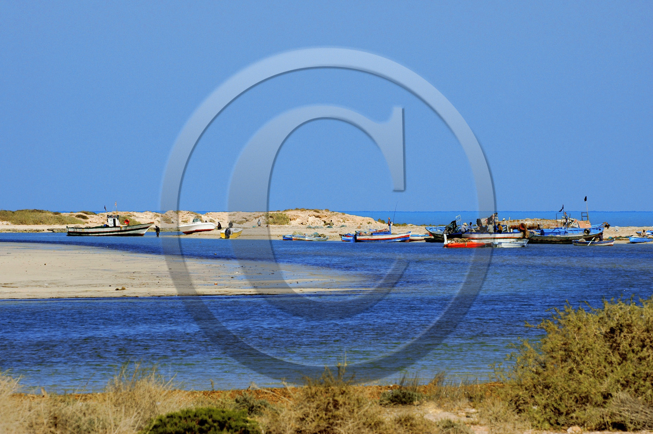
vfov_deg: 5.7
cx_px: 326
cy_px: 217
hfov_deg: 8.6
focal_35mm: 240
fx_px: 4348
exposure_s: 1/800
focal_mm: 160
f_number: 7.1
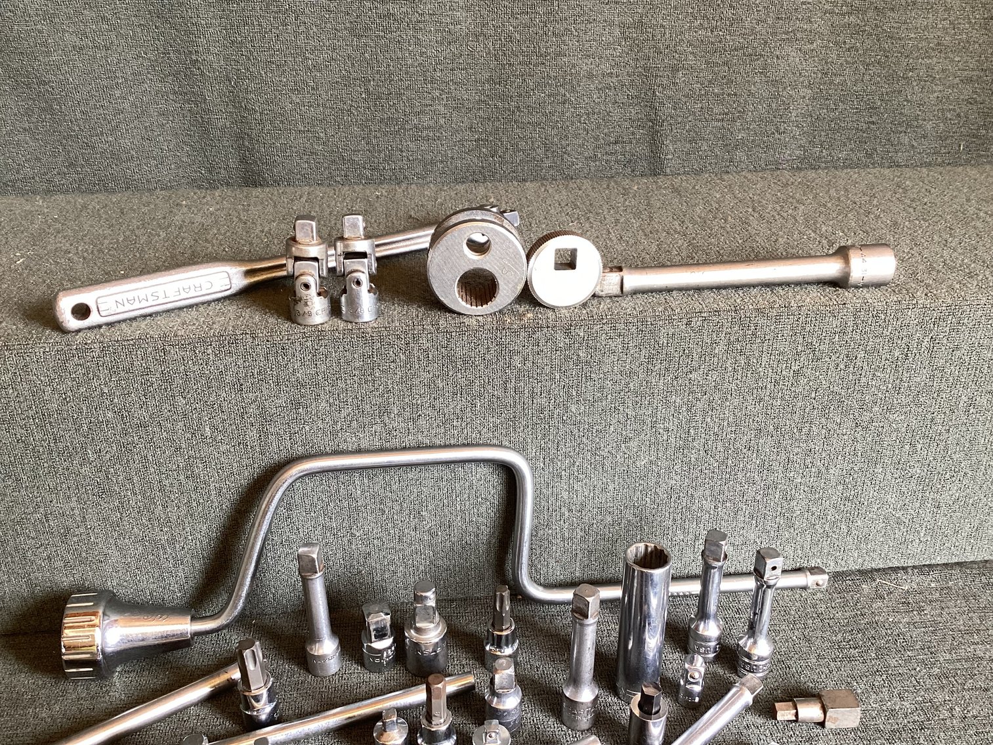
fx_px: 889
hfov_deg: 58.3
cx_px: 496
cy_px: 372
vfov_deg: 45.4
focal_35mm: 31
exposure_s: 1/50
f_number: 2.4
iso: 80
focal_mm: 3.3
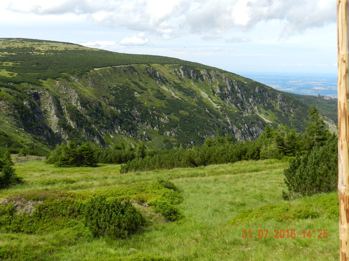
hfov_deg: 41.2
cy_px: 130
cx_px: 174
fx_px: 464
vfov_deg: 31.5
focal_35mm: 46
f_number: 4.2
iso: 160
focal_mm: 8.1
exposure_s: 1/800
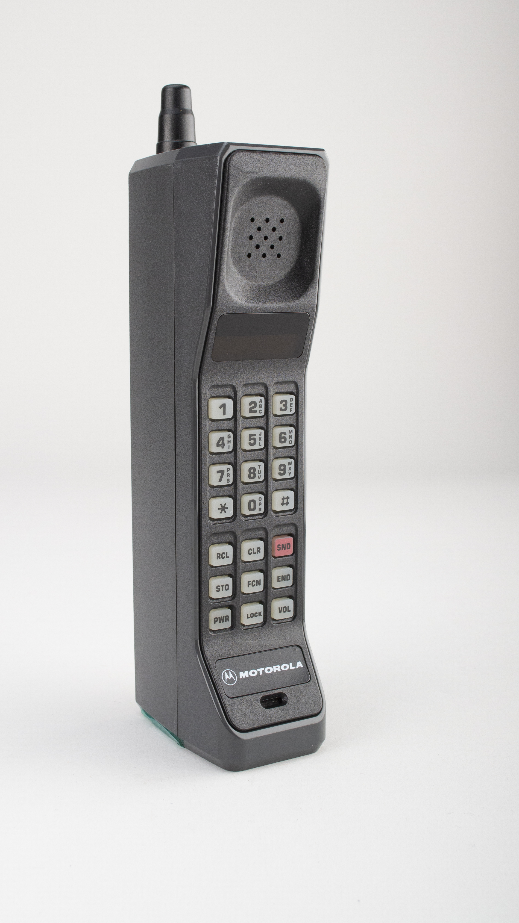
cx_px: 219
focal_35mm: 47
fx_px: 1150
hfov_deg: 25.4
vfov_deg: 43.7
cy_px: 424
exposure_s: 1/200
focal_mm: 26
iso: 400
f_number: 10
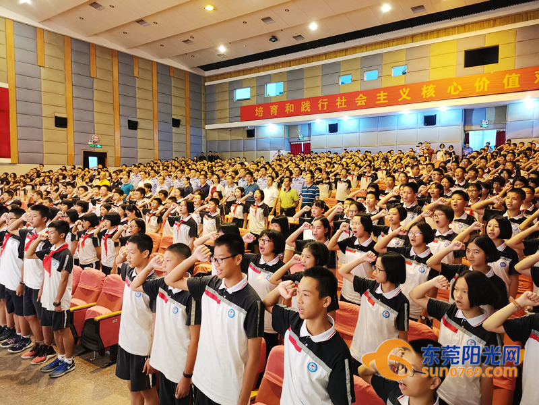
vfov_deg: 53.1
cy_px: 202
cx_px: 270
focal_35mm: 26
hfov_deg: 67.3
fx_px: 405
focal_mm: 4.75
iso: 1250
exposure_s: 1/25
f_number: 1.8
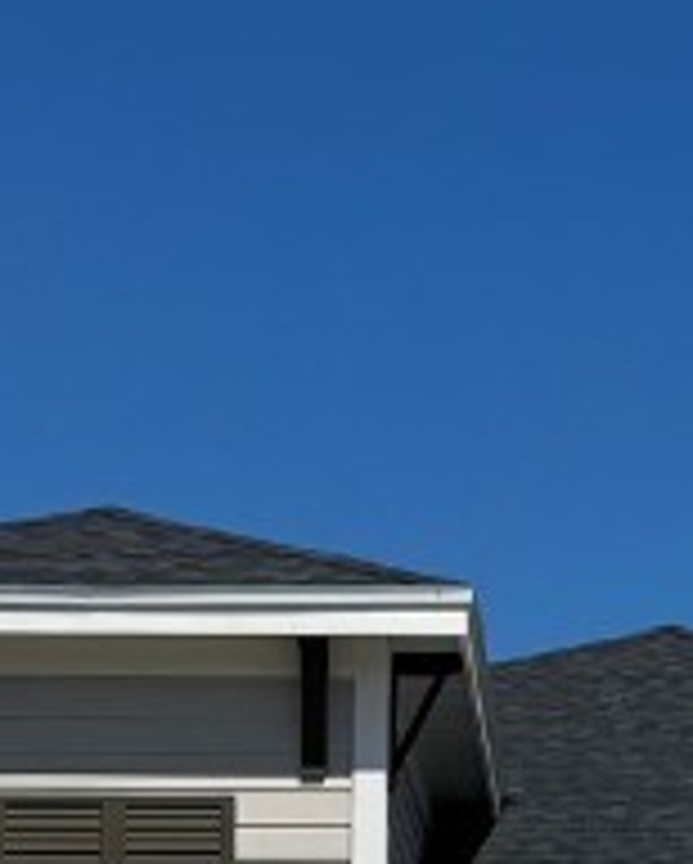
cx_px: 711
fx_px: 3200
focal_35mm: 125
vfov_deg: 14.9
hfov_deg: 12.2
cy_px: 1012
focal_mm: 6.76
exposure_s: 1/10417
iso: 80
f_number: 1.78
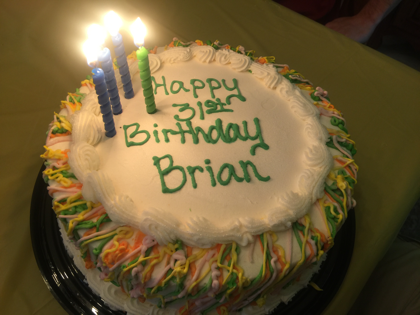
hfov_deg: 61.7
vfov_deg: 48.2
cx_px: 210
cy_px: 158
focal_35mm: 29
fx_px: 352
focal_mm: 4.15
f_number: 2.2
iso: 32
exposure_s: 1/15
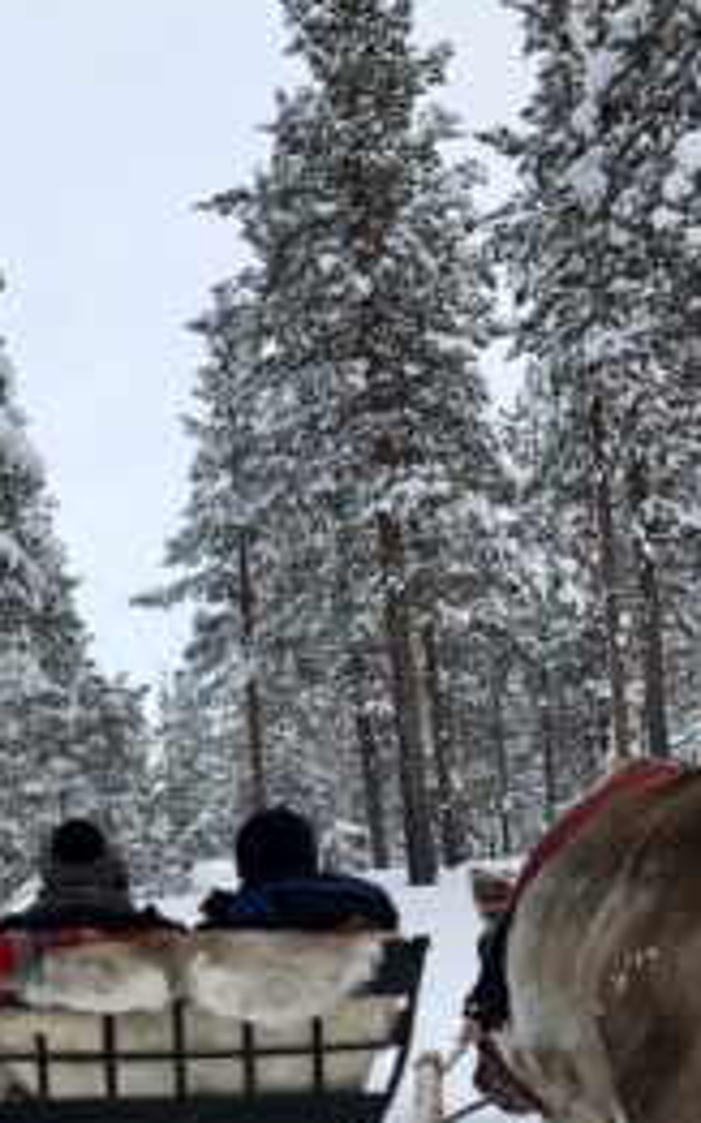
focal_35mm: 71
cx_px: -454
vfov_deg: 28.6
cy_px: 820
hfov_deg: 16.2
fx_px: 2171
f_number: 1.8
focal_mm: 3.99
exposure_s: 1/1227
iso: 20
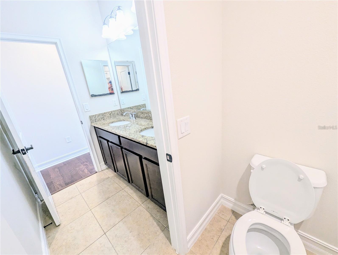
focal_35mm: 13
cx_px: 169
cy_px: 128
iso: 154
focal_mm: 1.95
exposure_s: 1/39
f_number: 2.2
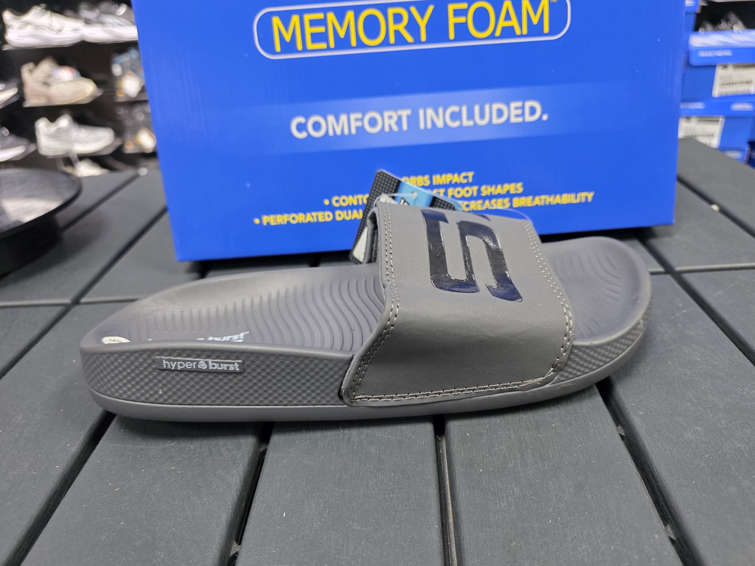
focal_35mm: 24
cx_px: 388
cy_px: 290
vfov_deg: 56.8
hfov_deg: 71.6
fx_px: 523
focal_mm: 6.3
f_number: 1.7
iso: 320
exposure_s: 1/100
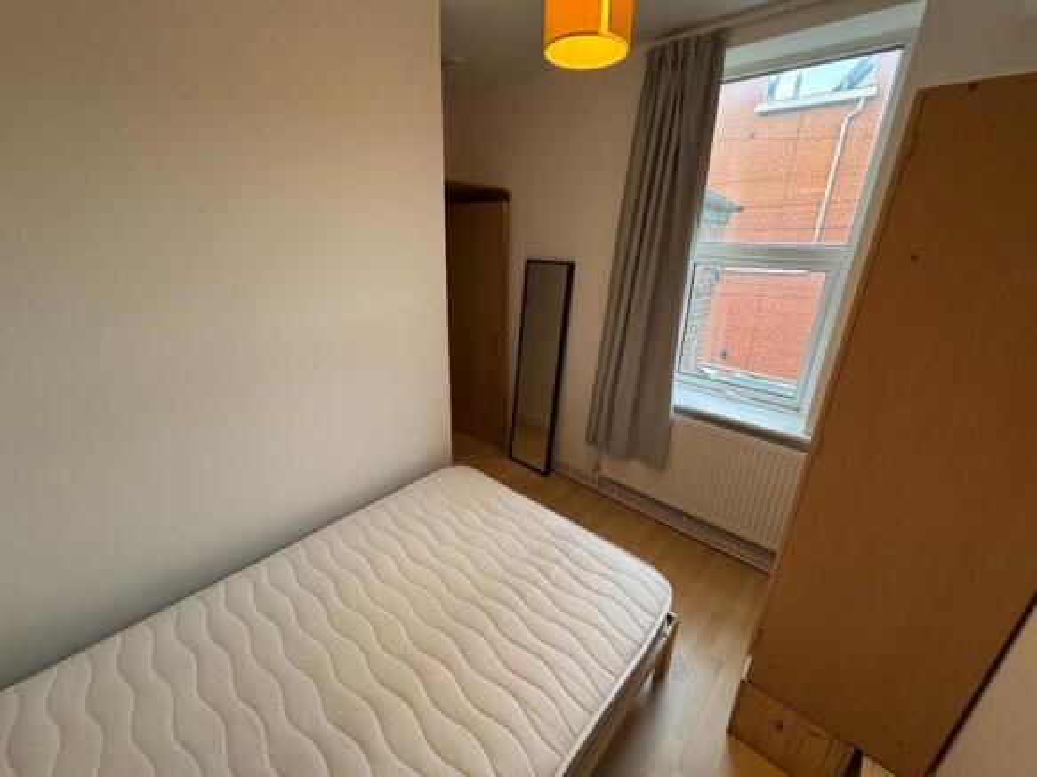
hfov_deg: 102.1
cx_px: 518
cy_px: 388
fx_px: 419
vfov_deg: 85.7
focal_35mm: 14
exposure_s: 1/98
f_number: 2.2
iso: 320
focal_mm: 2.22
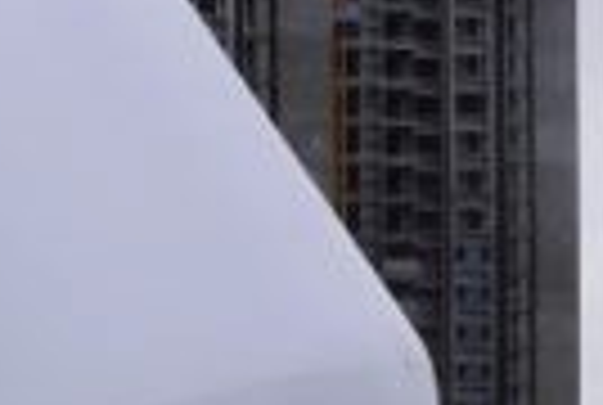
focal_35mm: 183
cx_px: -648
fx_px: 3072
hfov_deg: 10.2
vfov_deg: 7.3
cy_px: 772
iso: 100
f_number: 10
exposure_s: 1/200
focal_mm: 16
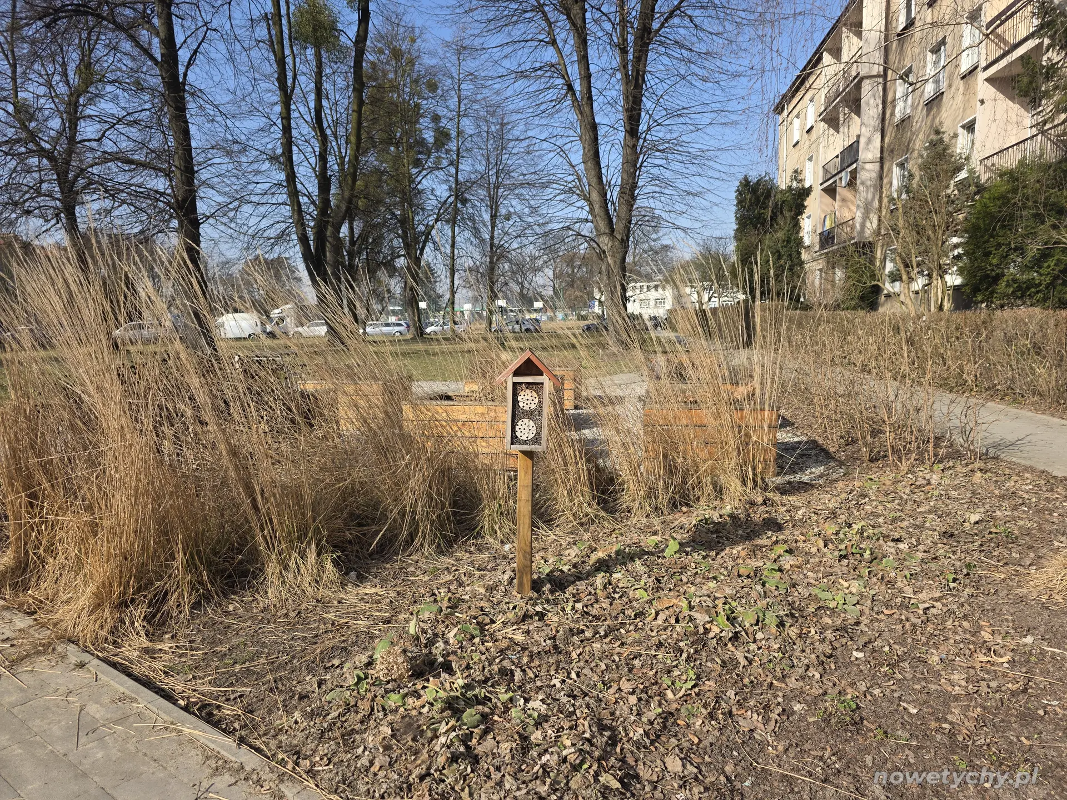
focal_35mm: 23
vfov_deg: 58.9
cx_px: 534
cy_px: 400
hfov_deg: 73.9
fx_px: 709
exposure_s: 1/3598
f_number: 1.7
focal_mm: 6.3
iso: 80
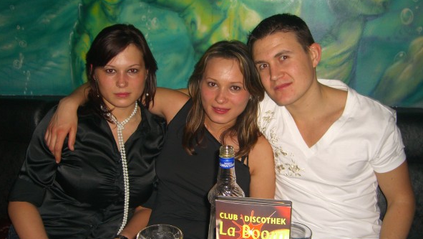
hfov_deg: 48.3
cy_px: 145
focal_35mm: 42
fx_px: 471
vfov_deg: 28.3
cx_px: 211
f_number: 2.8
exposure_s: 1/60
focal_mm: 7.9
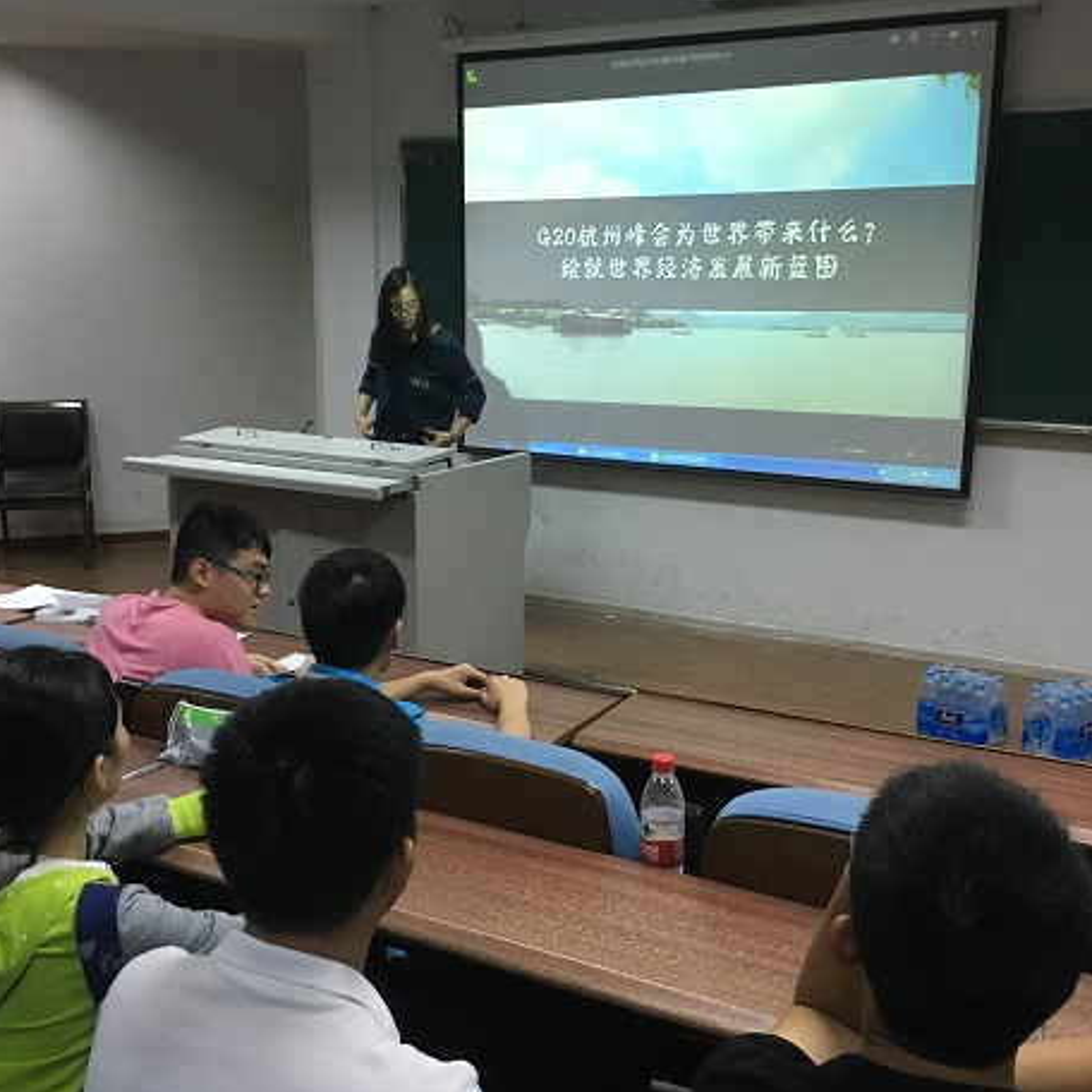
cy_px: 529
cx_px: 563
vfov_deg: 46.0
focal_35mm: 36
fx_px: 1285
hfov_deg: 46.0
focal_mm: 4.15
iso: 160
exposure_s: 1/33
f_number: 2.2
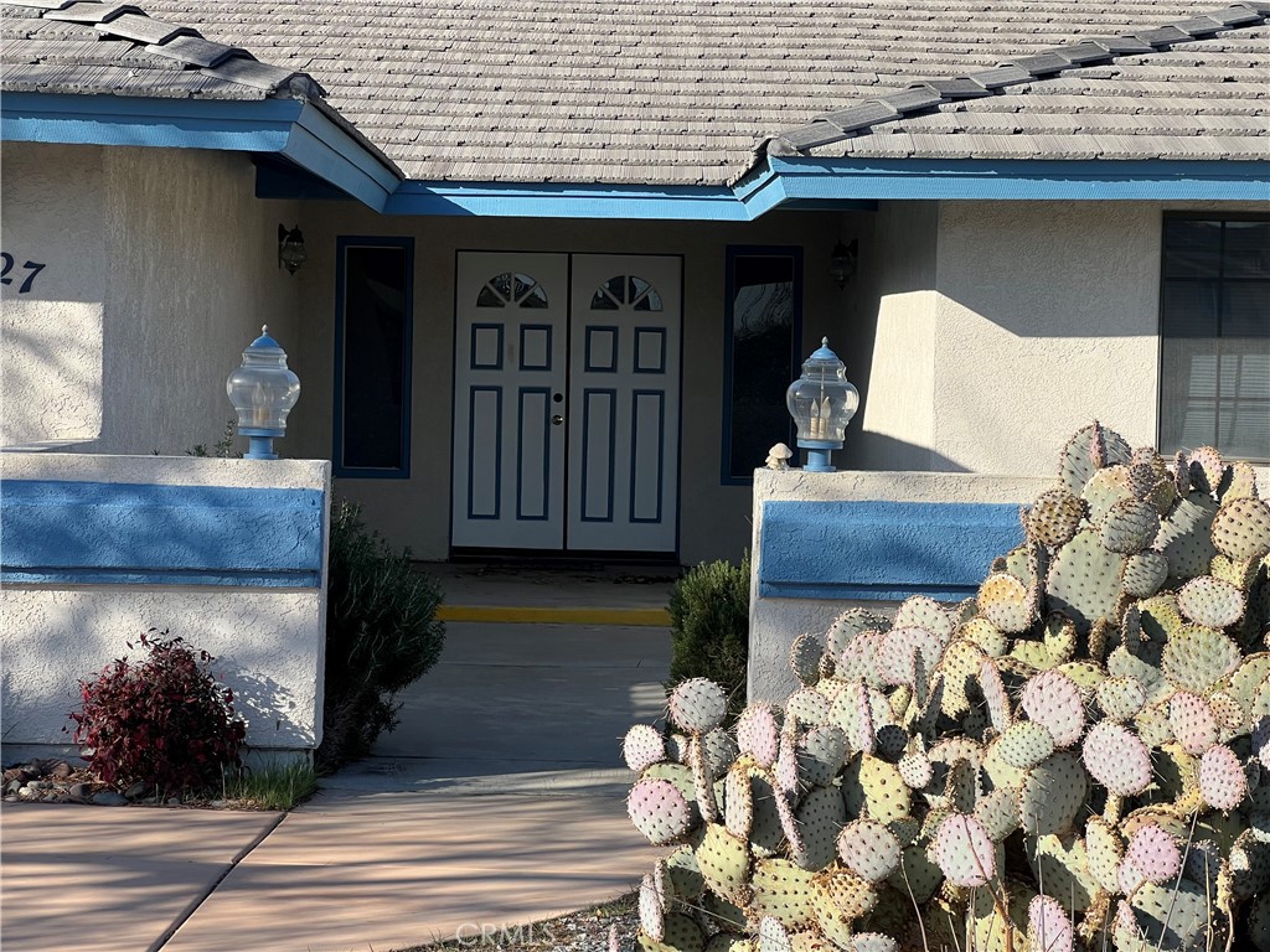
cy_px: 476
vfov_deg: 19.1
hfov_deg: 25.3
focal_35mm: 77
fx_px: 2825
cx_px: 635
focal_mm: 9
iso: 32
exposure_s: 1/582
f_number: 2.8
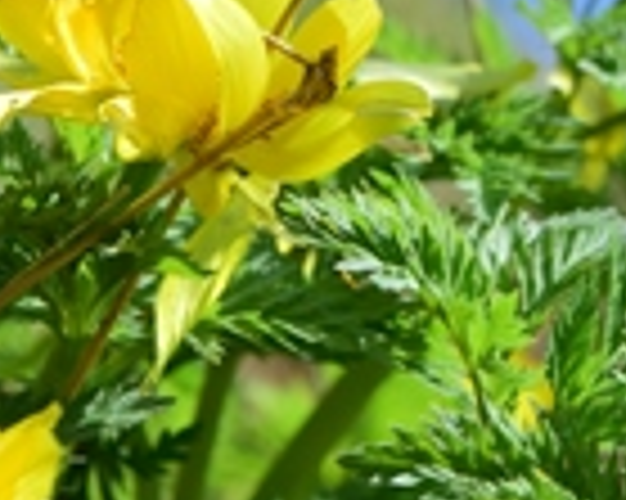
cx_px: 1193
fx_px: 6573
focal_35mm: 355
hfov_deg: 5.4
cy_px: 529
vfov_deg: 4.3
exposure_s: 1/160
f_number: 6.3
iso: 100
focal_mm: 50
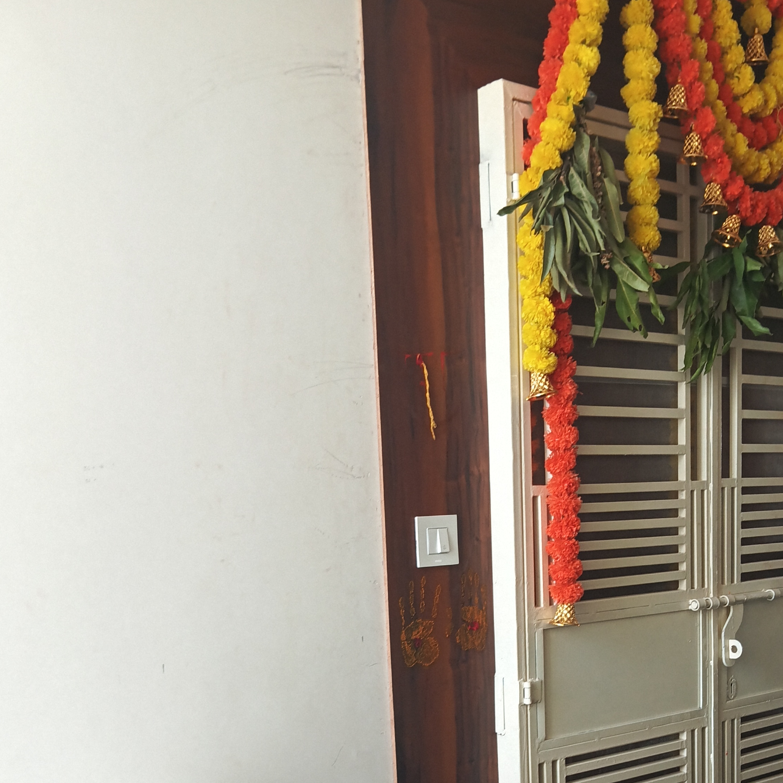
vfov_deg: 35.7
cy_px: 676
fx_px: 1152
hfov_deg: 37.5
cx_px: 426
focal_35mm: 45
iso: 152
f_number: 1.8
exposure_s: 1/50
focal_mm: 4.22
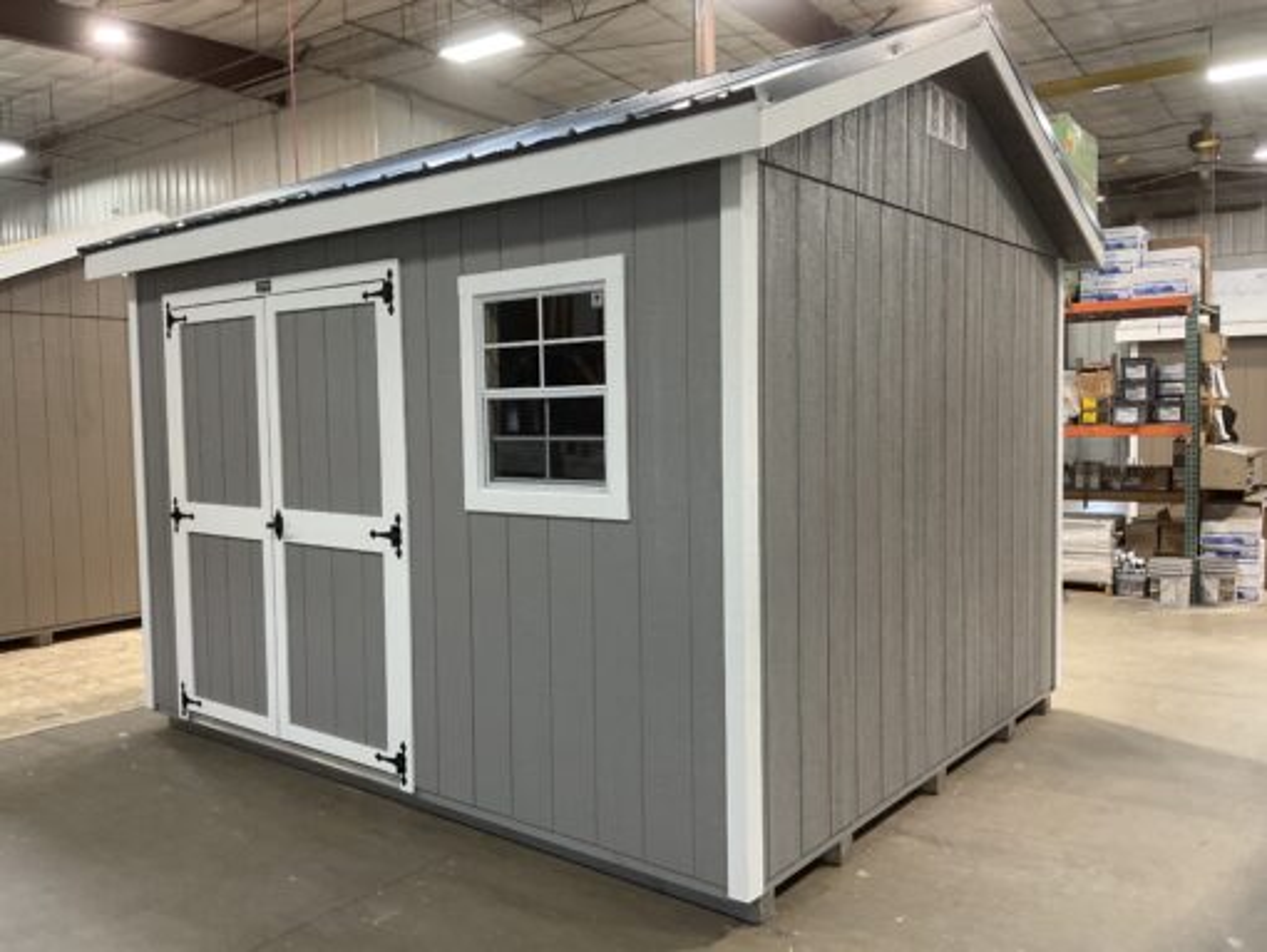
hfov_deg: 61.6
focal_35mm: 29
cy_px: 476
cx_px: 634
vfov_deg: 48.3
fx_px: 1062
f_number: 1.8
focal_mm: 3
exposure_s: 1/60
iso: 100
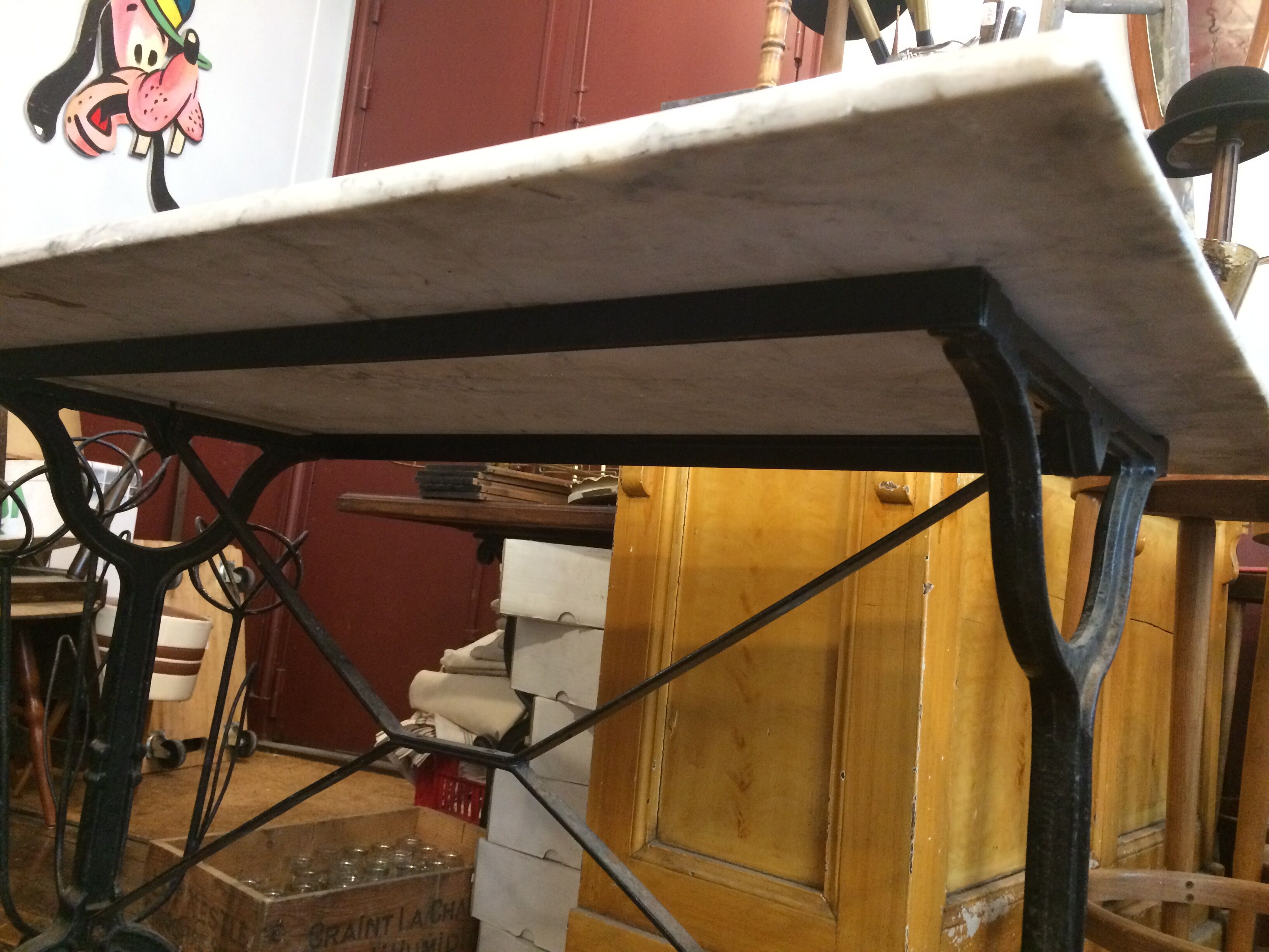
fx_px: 1063
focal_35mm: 29
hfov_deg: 61.7
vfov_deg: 48.2
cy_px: 476
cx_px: 634
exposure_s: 1/25
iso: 320
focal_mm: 4.15
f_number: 2.2
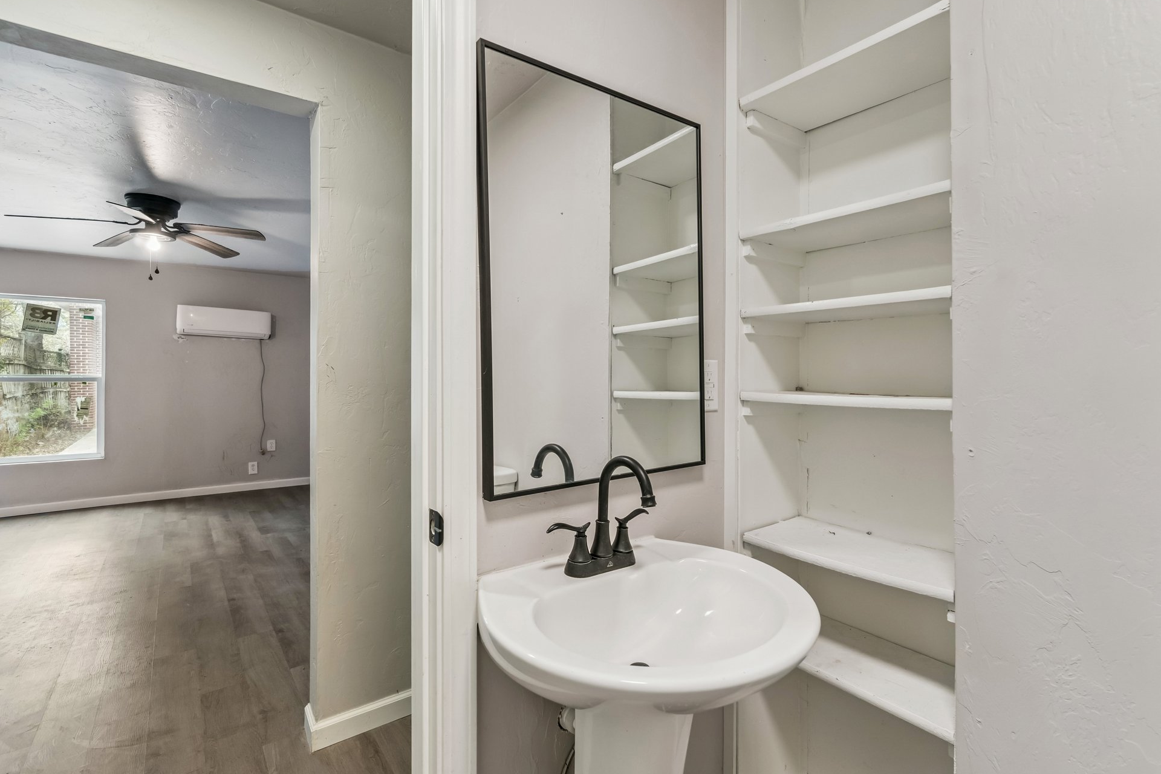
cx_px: 580
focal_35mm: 16
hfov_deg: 96.7
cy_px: 404
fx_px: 516
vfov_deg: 73.7
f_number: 6.3
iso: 200
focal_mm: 10
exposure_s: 1/25
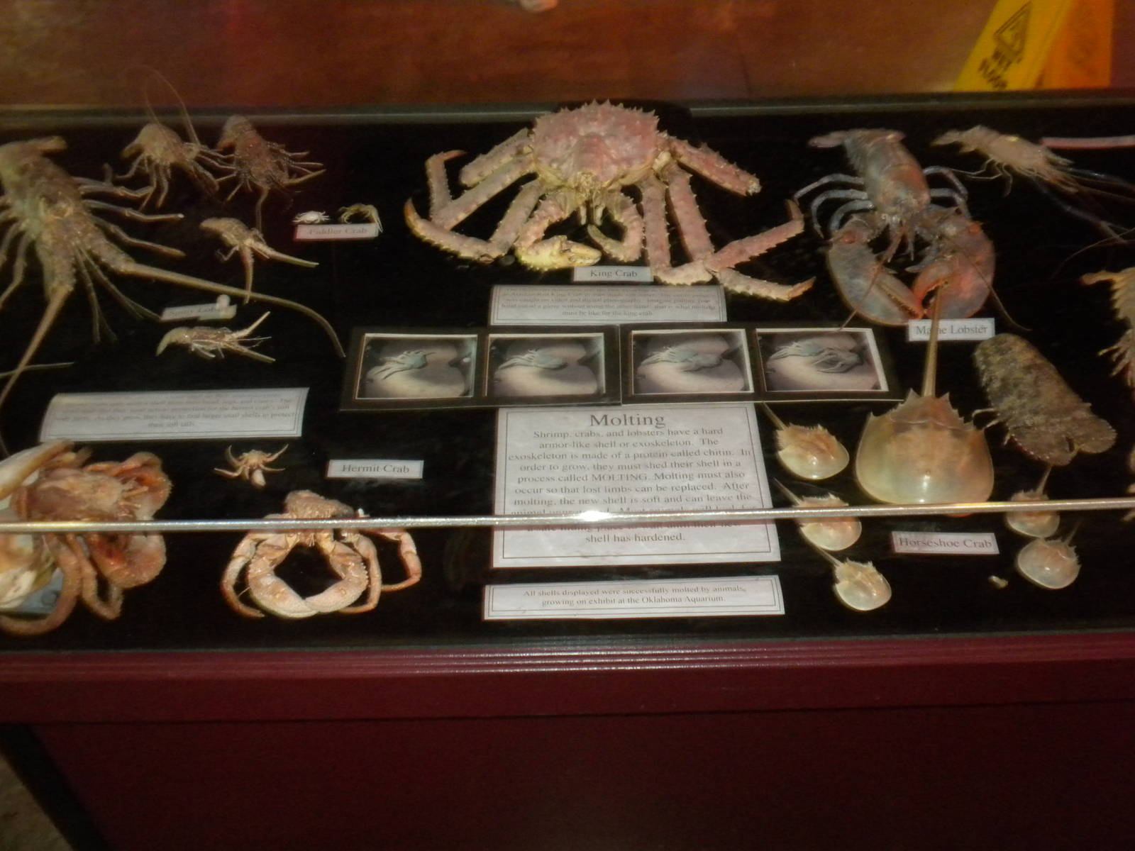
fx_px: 1213
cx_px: 568
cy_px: 426
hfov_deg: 50.1
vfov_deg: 38.7
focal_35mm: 37
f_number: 3.5
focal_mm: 6.6
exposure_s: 1/4
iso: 400
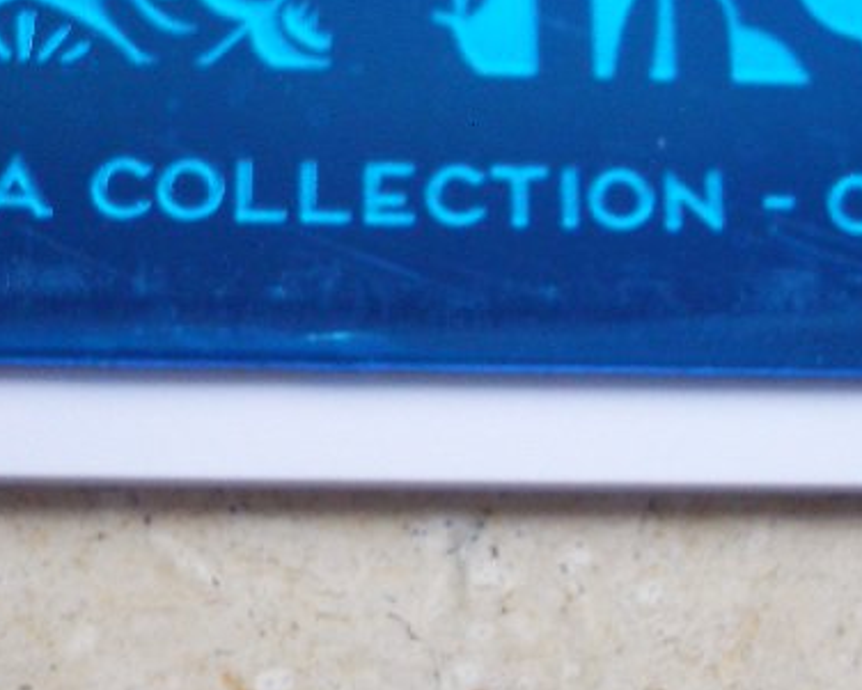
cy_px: 199
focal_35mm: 103
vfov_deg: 14.9
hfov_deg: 18.6
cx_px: 429
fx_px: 2628
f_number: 3.5
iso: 200
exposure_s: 1/30
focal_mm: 10.2
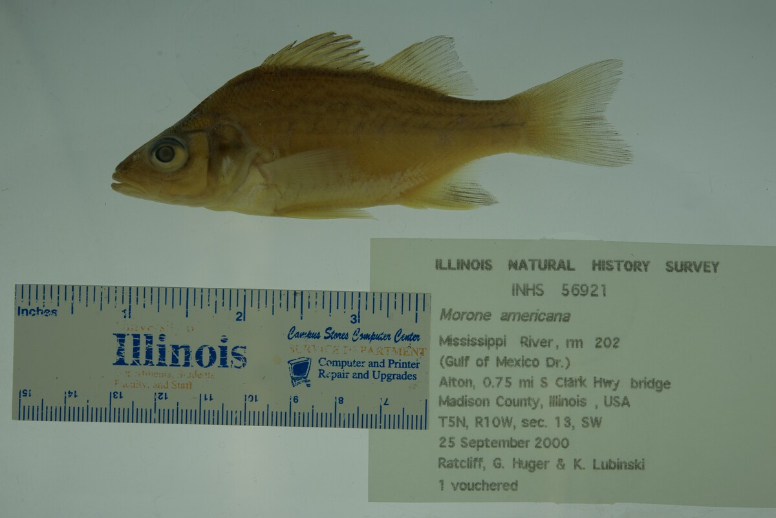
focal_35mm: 60
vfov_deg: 22.6
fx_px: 1294
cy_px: 259
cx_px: 388
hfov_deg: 33.4
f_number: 10
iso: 100
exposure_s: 1/200
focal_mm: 60
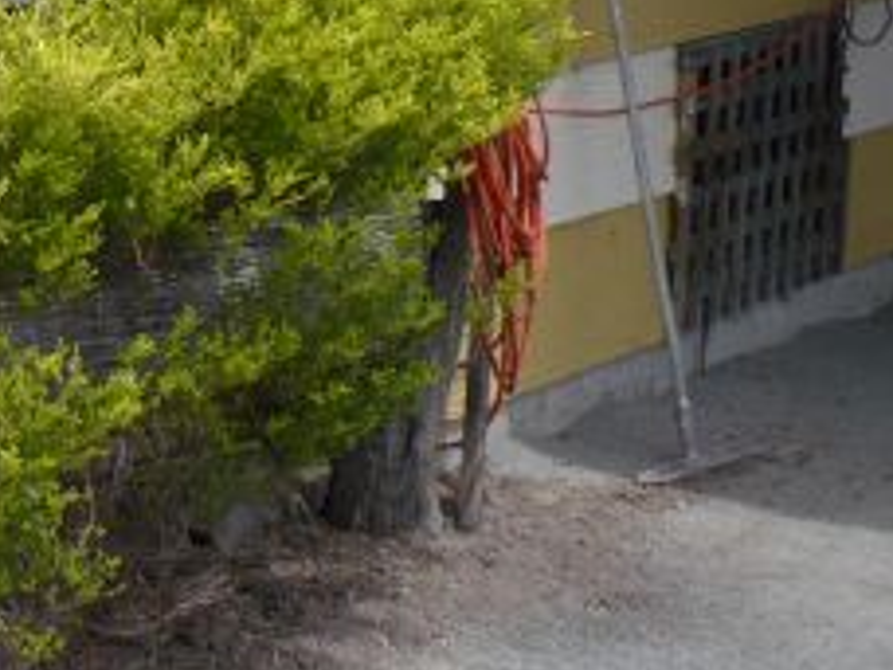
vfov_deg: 11.3
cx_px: -544
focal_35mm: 123
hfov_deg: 14.6
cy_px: -498
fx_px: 3173
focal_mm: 5.8
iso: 100
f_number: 2.8
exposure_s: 1/1000
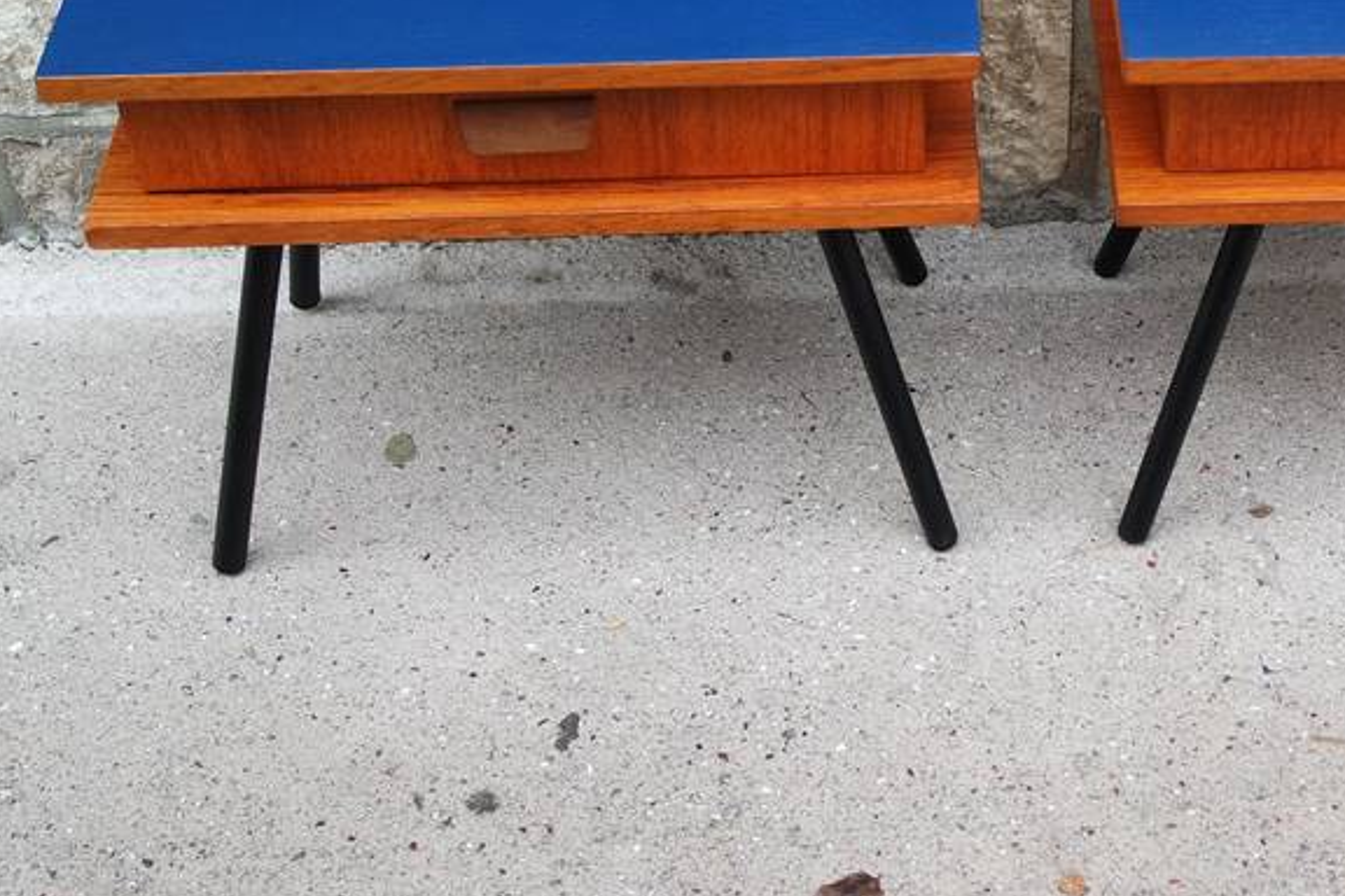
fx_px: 2466
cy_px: 355
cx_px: 1046
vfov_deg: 20.6
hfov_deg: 29.9
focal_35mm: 66
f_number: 3.5
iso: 200
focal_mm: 22
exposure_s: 1/50
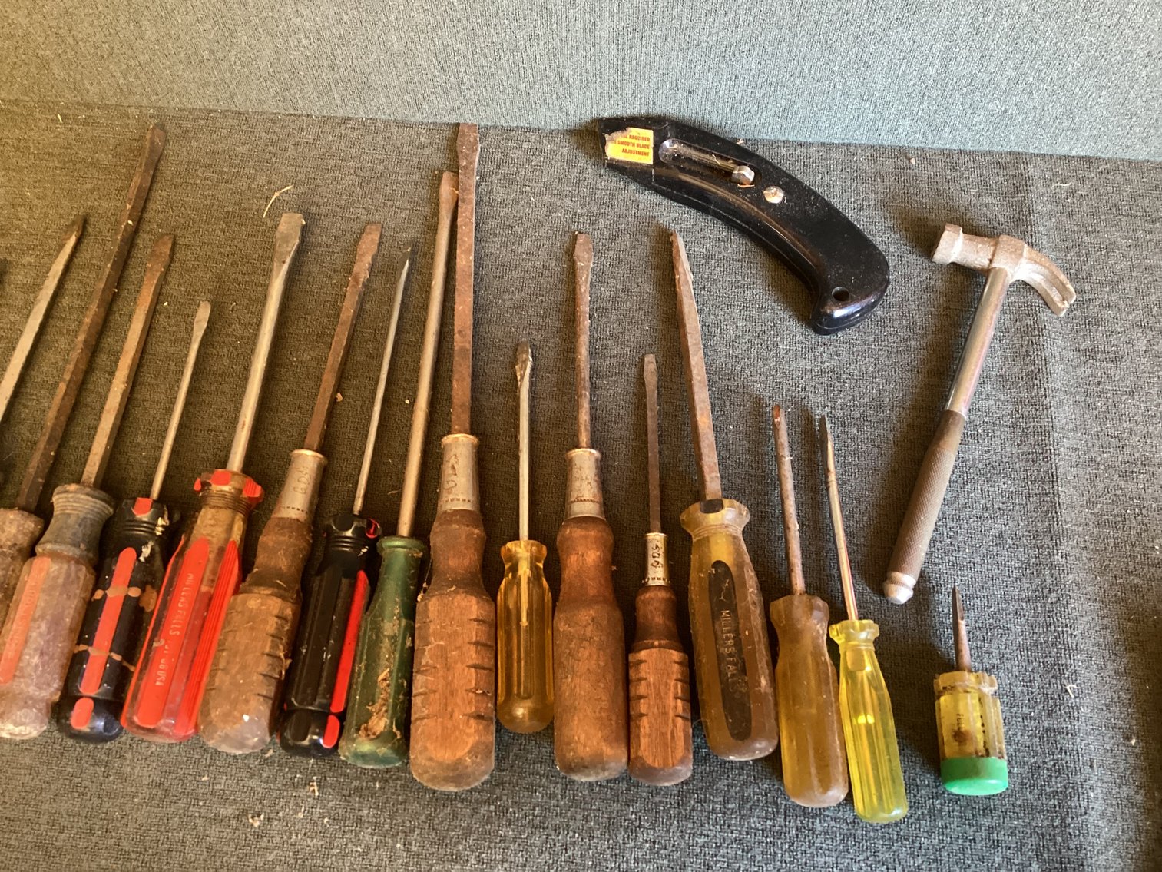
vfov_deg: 45.4
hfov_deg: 58.3
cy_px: 436
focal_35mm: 31
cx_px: 581
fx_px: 1041
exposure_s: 1/33
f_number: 2.4
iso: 320
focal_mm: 3.3
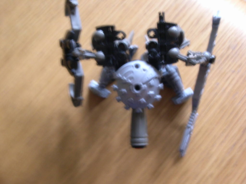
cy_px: 92
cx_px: 123
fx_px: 405
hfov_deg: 33.8
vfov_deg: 25.7
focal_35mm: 57
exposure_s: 1/4.4
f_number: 3.4
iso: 237
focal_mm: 12.2
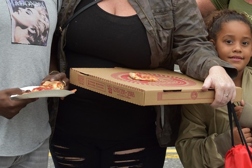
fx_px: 1050
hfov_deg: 13.7
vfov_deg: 9.1
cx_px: 154
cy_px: 18
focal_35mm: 150
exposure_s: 1/160
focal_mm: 55
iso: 400
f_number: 6.3
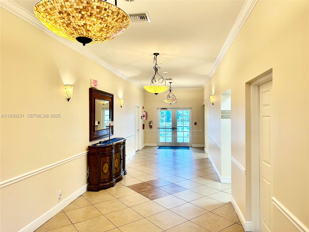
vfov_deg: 56.8
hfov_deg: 71.6
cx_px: 154
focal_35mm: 24
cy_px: 116
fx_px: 214
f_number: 1.78
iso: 200
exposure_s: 1/60
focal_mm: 6.86
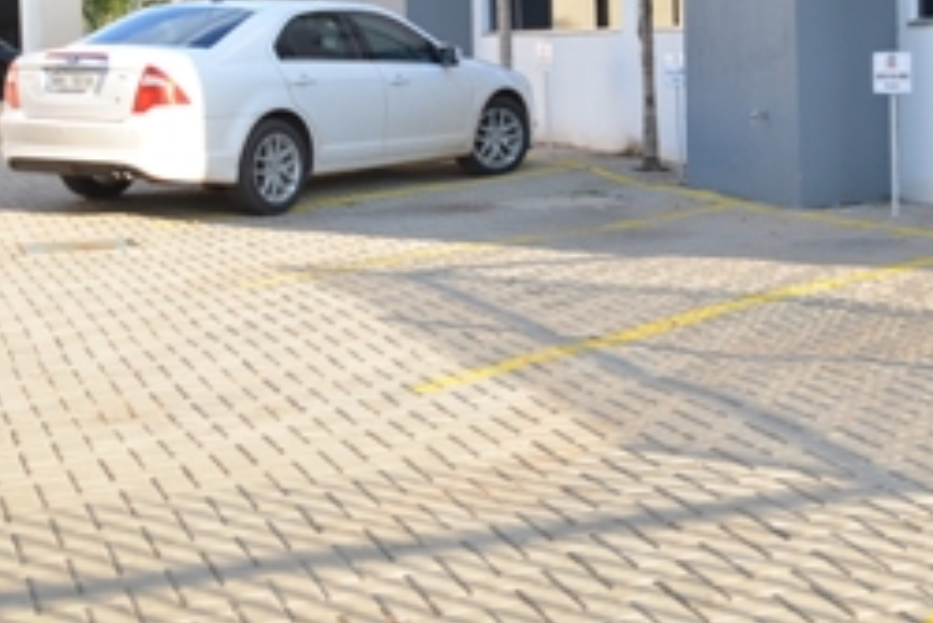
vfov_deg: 20.2
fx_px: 1737
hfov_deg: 29.9
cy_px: 155
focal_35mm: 67
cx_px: 616
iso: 400
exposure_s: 1/500
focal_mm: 28
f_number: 4
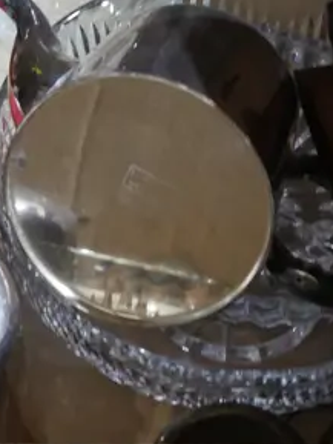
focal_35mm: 149
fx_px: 1910
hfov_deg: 9.9
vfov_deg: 12.9
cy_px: -104
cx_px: -31
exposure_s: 1/60
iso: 640
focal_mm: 21
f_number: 4.6
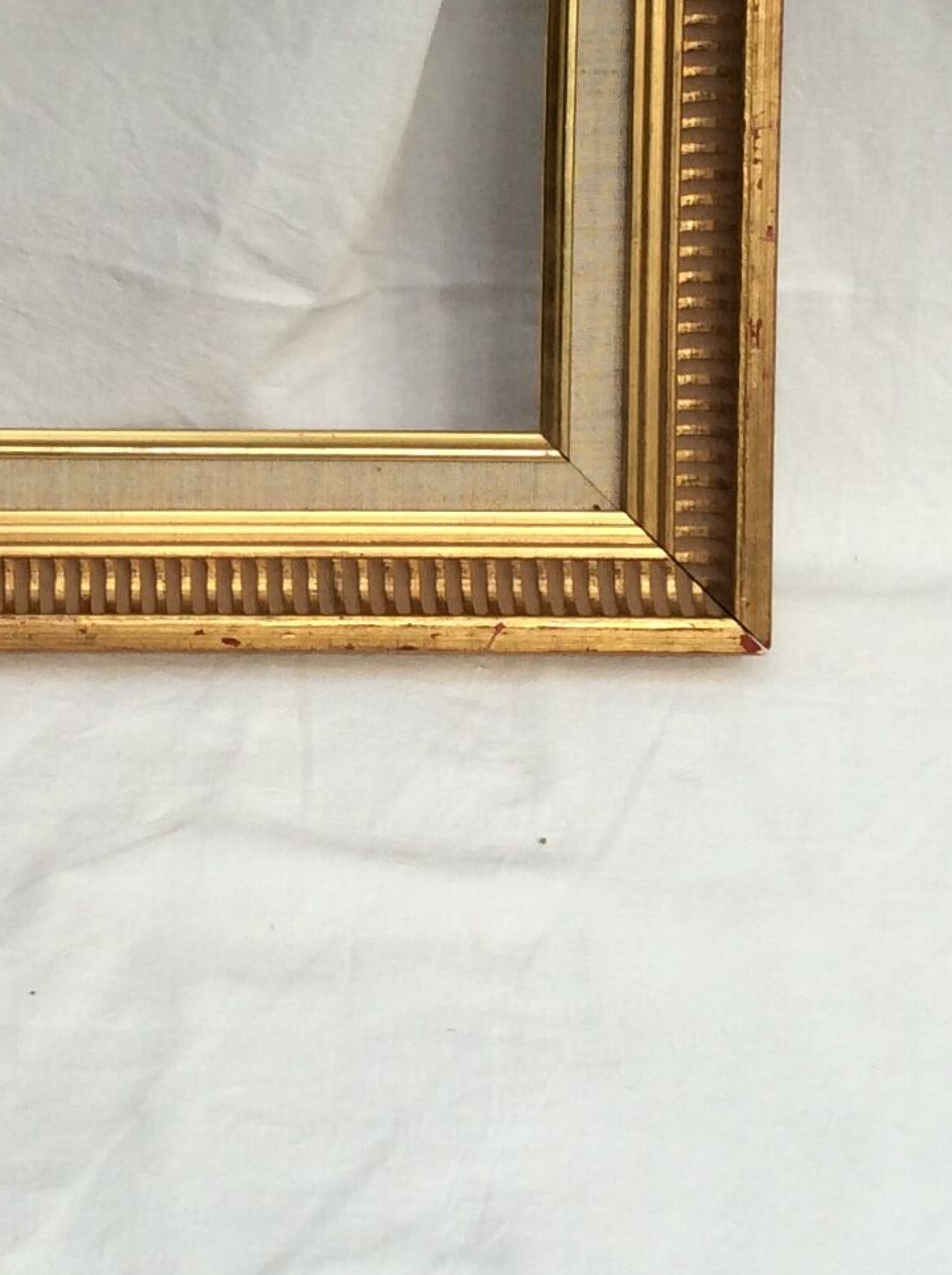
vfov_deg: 22.4
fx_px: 3162
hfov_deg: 16.6
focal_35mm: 86
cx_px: -82
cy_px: 193
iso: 32
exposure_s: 1/252
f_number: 2.4
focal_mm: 3.3
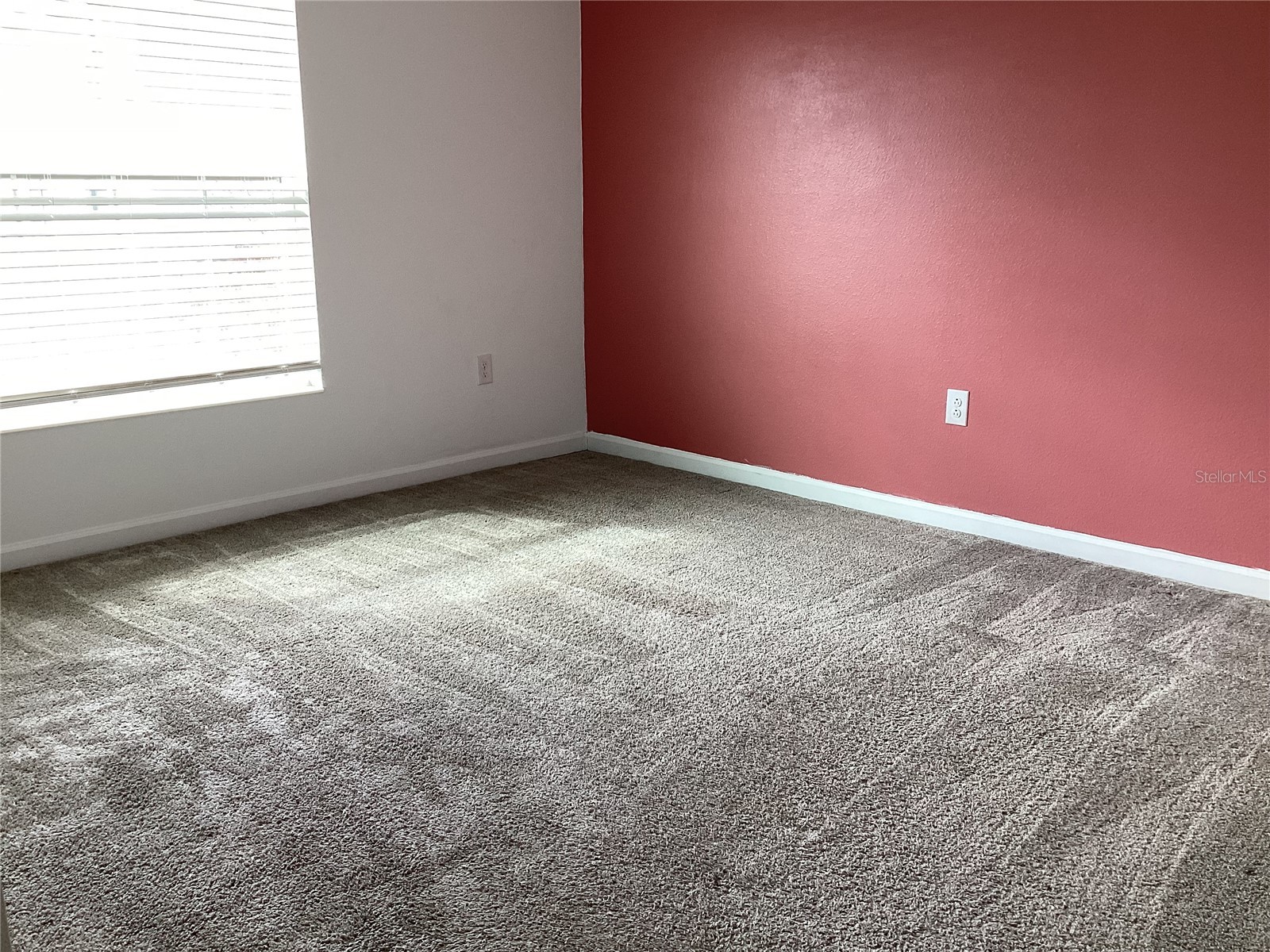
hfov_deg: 58.4
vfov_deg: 45.4
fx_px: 1137
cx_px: 635
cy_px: 476
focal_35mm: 31
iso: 50
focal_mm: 3.3
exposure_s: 1/60
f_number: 2.4
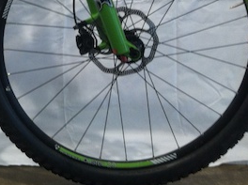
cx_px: -102
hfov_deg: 17.1
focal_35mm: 106
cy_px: -52
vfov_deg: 13.4
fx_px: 758
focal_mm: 3.85
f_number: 2.8
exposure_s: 1/20
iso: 100
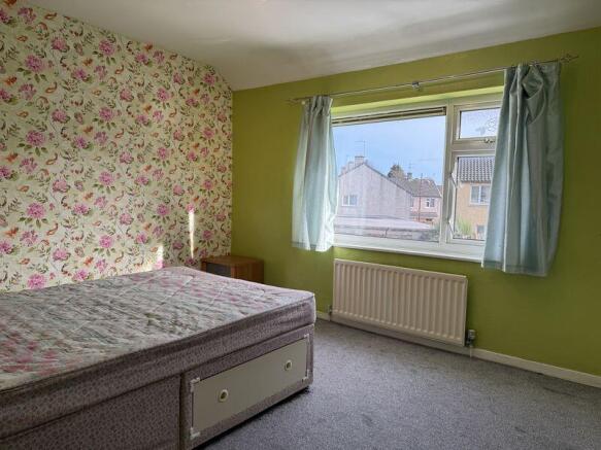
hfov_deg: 71.6
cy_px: 225
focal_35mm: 24
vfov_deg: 56.8
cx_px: 300
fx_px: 417
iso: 100
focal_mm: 6.76
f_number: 1.78
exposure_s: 1/473
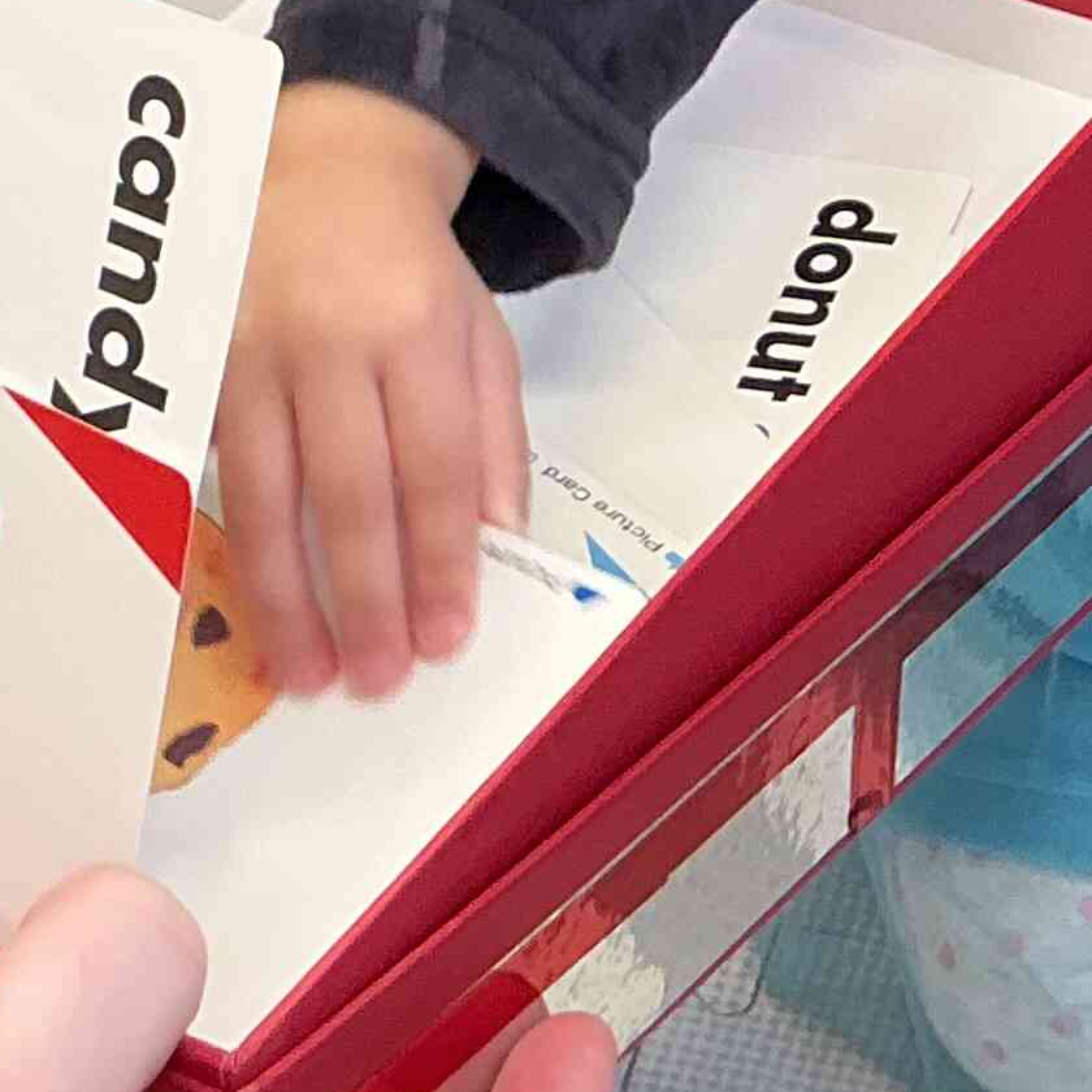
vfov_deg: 13.4
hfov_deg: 14.1
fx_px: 4390
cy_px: -502
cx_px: 884
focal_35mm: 123
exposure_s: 1/60
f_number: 1.8
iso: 40
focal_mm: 3
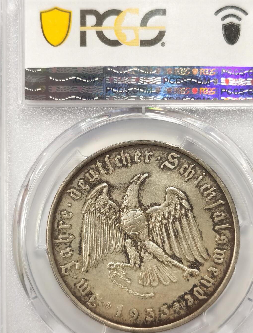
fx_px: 696
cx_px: 142
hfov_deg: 20.6
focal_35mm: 72
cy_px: 177
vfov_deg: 26.9
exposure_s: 1/100
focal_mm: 5.56
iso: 125
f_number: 16
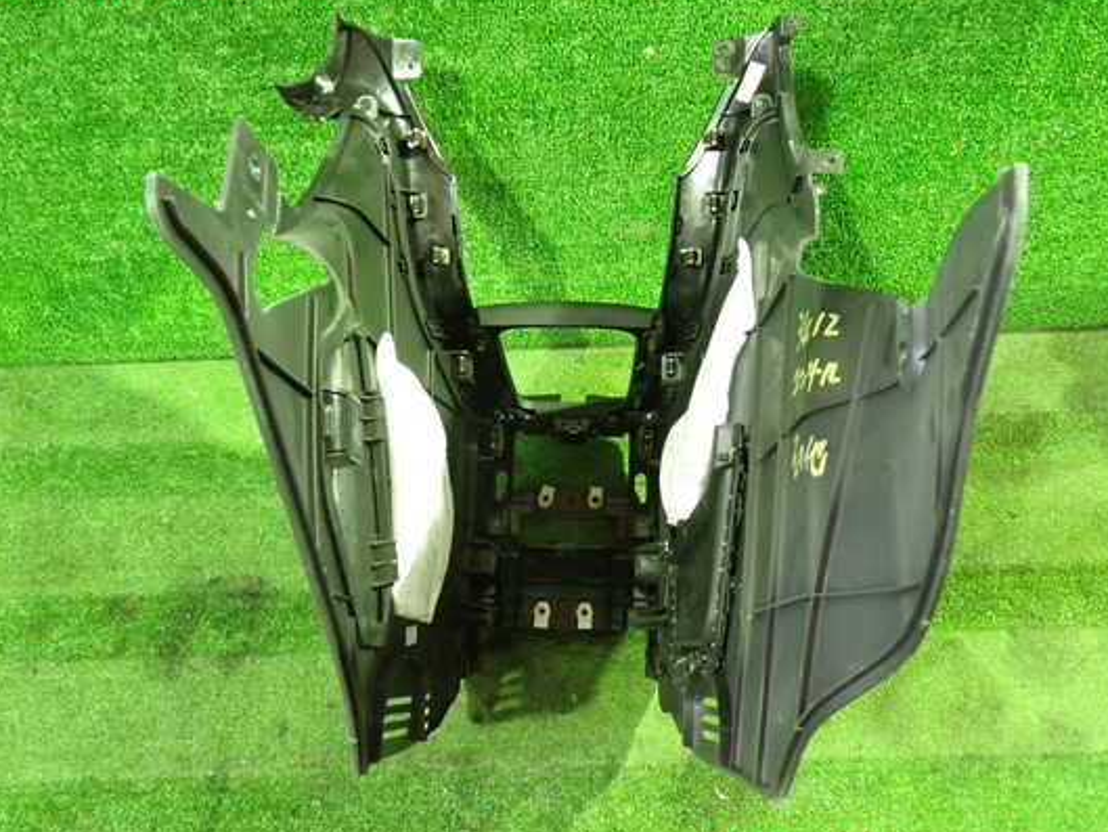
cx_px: 553
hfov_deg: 53.9
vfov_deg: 41.8
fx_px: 1089
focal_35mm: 34
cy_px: 411
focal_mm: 5.4
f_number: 2.3
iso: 800
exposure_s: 1/13
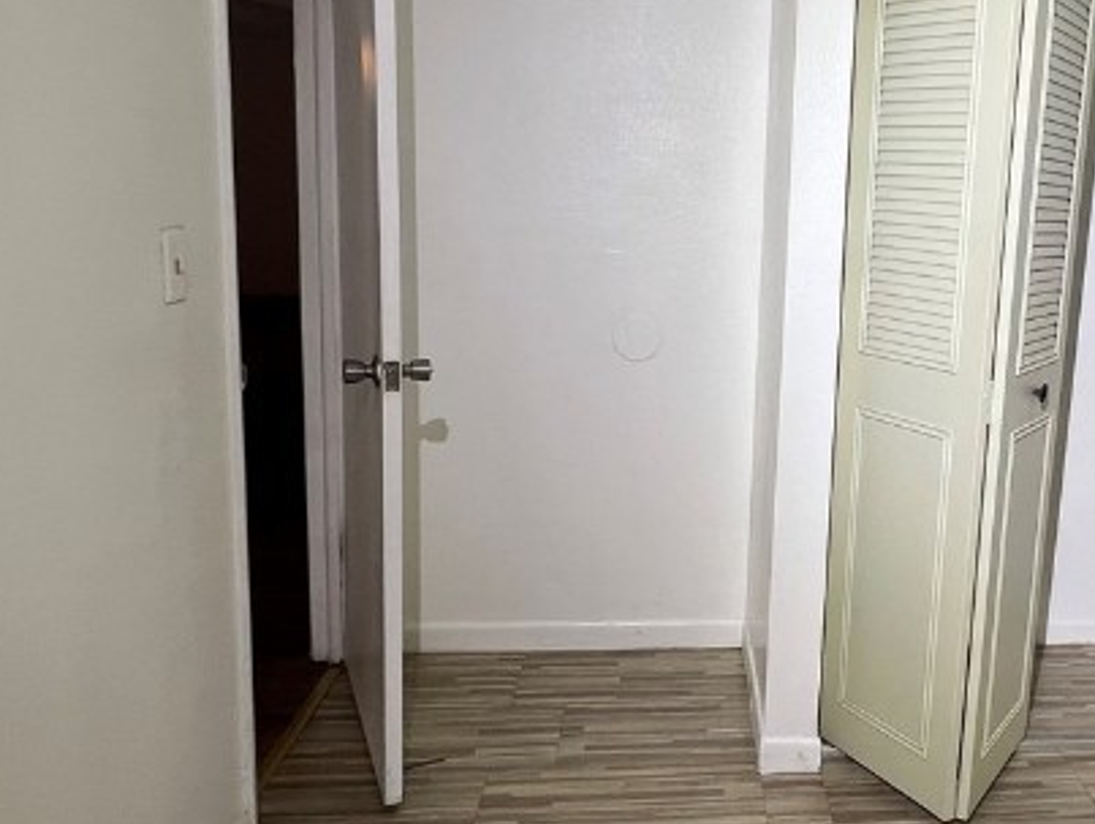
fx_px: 1045
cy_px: 373
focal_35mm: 33
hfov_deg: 51.9
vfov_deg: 43.0
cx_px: 872
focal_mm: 1.57
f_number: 1.8
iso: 40
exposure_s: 1/99
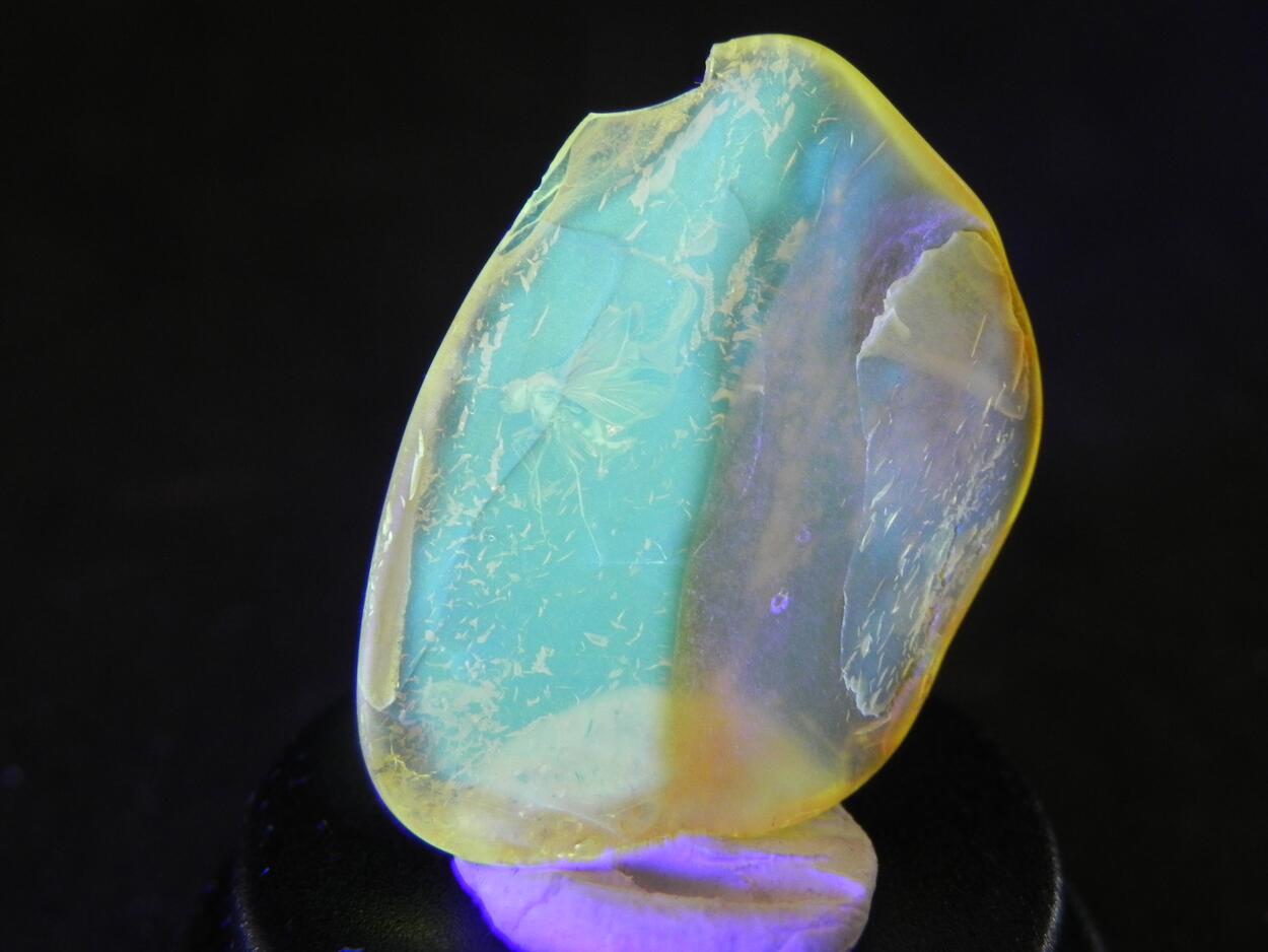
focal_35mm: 85
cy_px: 476
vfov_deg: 17.4
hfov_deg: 23.0
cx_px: 634
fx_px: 3114
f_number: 4
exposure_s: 1/7.7
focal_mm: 15.1
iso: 400
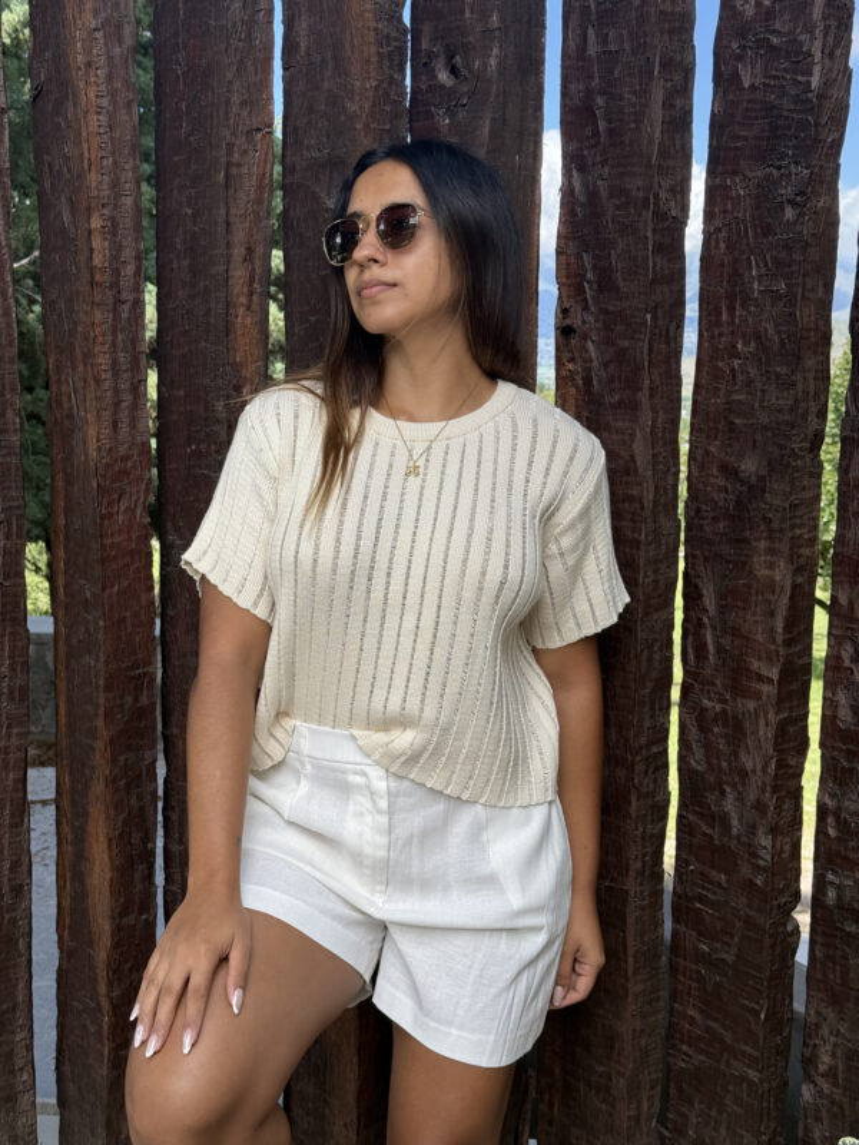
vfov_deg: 39.7
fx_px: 1588
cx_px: 430
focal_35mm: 48
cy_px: 572
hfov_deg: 30.3
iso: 64
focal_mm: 6.76
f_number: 1.78
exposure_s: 1/875
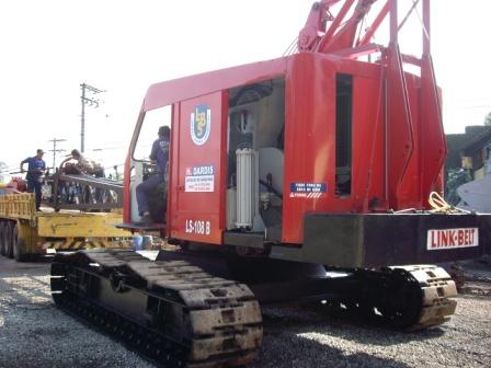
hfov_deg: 49.0
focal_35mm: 38
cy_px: 184
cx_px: 246
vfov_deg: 37.7
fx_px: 539
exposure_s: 1/250
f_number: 2.7
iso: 64
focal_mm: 6.2
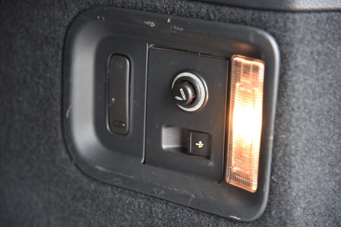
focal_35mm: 120
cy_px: 114
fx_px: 1137
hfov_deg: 17.1
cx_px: 170
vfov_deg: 11.4
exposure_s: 1/25
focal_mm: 120
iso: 500
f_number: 4
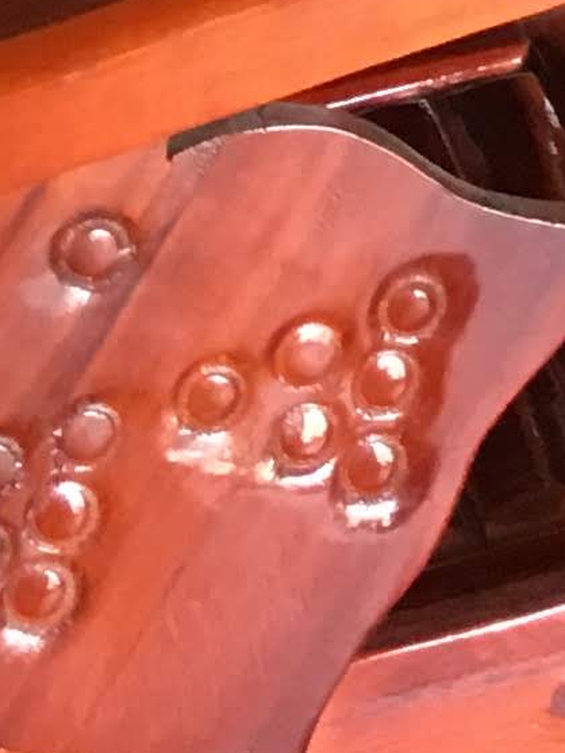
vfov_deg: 8.4
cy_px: -1218
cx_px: 2021
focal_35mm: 210
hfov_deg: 6.2
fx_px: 4568
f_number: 2.2
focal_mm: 4.15
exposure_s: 1/17
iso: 80
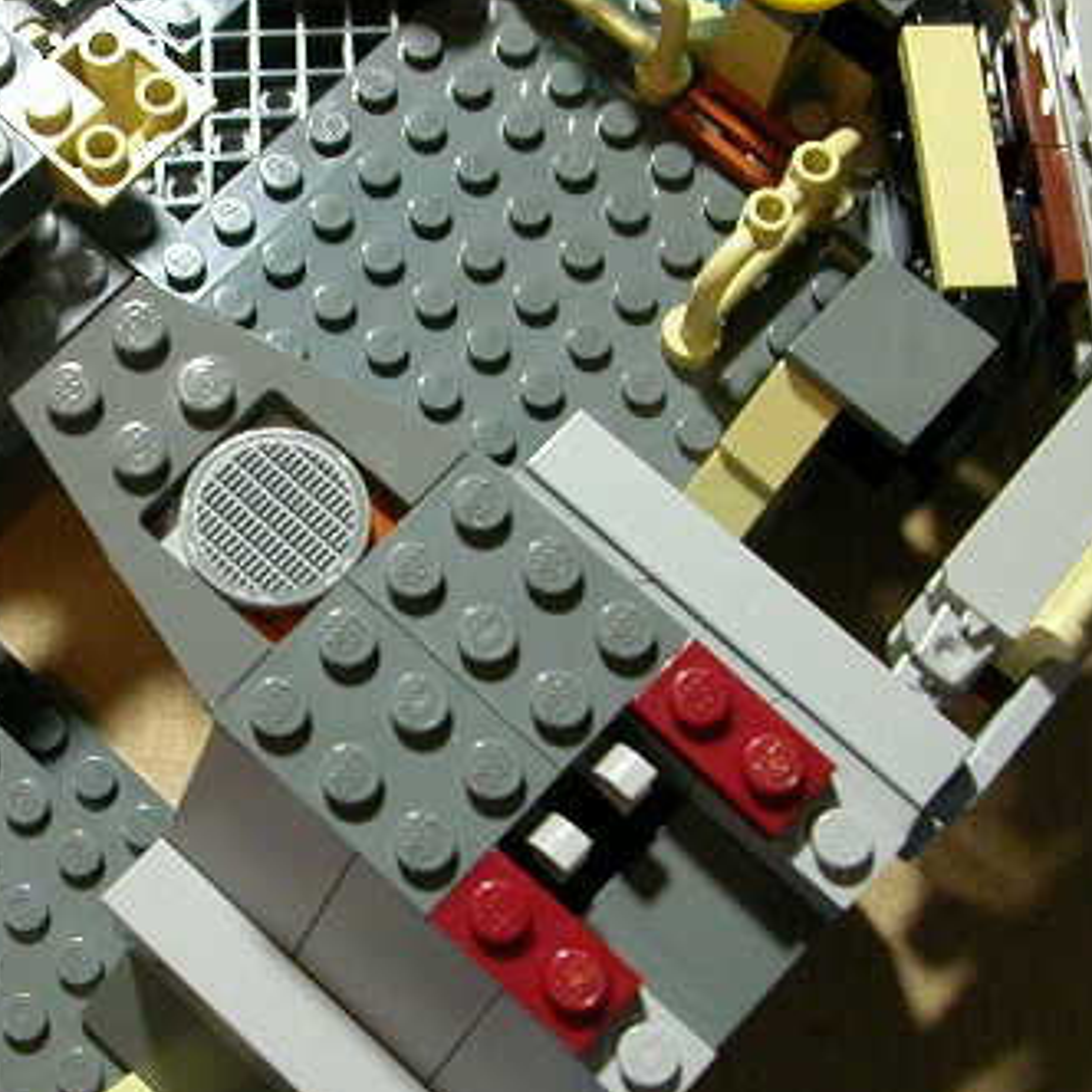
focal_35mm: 63
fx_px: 2248
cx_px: 240
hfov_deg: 26.8
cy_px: 589
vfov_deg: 27.3
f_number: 2.7
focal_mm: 5.6
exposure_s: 1/17.6
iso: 400
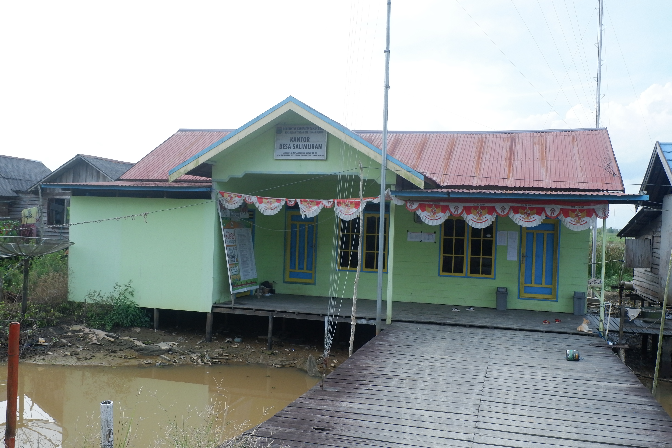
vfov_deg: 40.0
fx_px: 616
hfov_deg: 57.2
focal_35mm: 33
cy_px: 224
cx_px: 336
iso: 1250
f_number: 7.1
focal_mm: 22.2
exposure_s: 1/450
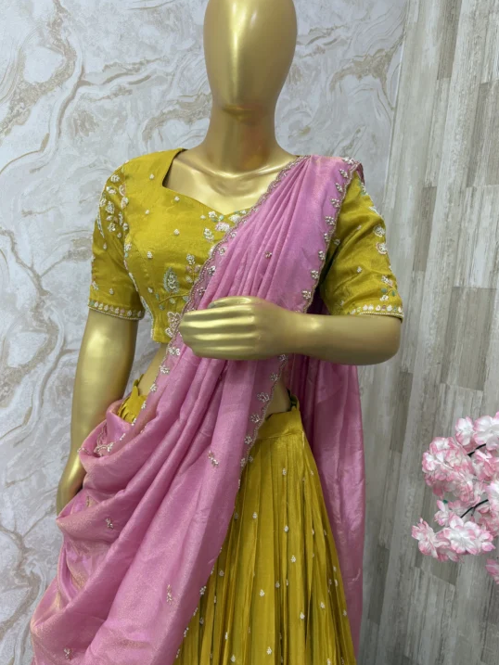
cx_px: 248
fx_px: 557
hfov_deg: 48.2
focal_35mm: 29
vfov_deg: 61.6
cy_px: 348
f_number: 1.6
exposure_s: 1/100
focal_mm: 6
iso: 80
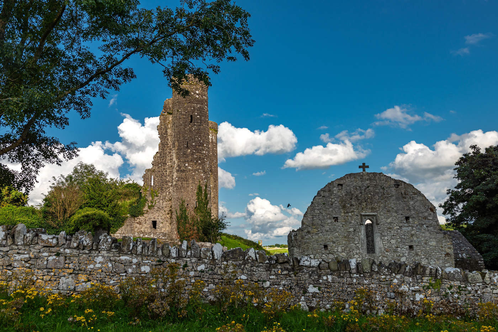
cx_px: 249
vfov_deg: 41.1
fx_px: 443
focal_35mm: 32
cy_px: 166
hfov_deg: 58.7
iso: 64
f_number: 6.3
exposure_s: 1/200
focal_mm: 32
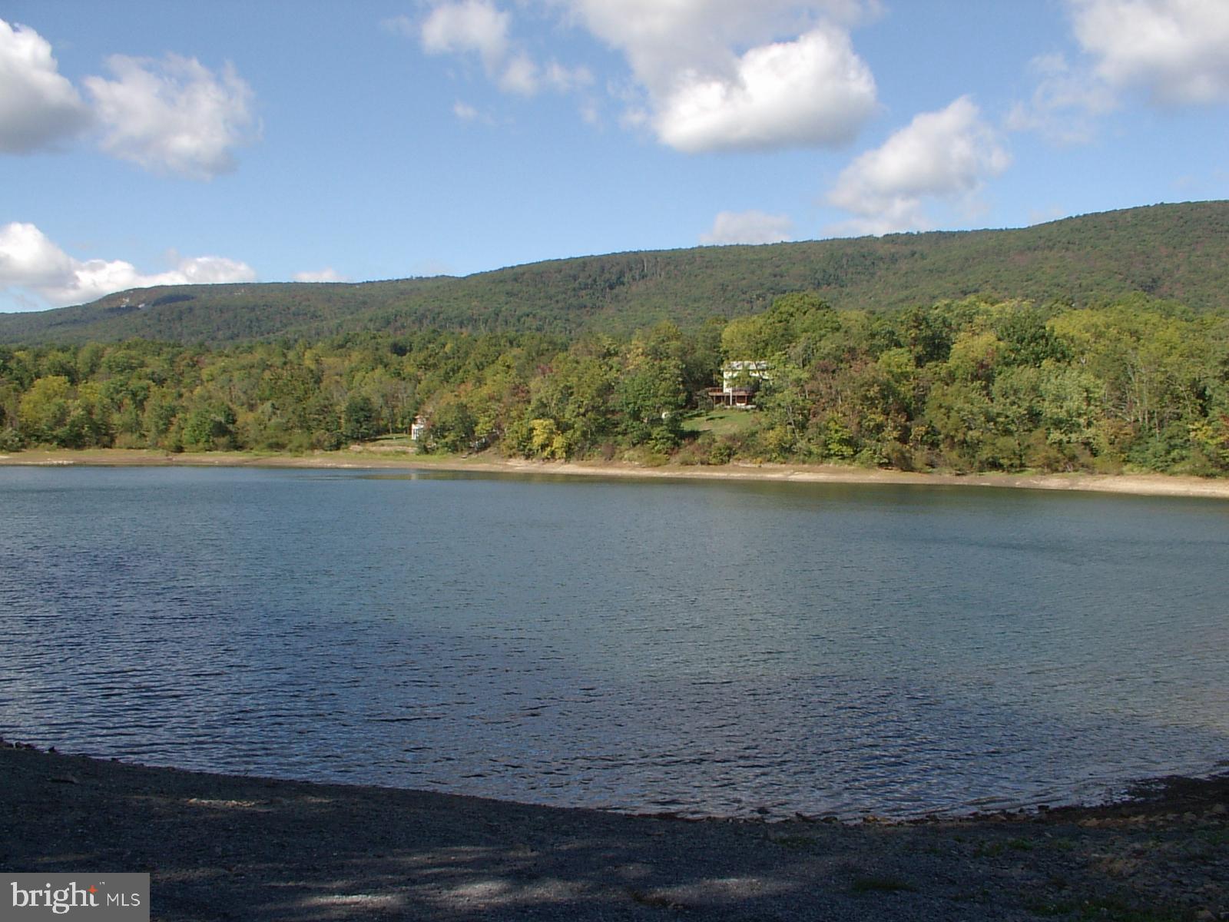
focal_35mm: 37
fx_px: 1314
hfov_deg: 50.1
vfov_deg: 38.7
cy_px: 461
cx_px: 614
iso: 100
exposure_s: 1/210
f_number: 6.7
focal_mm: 5.8
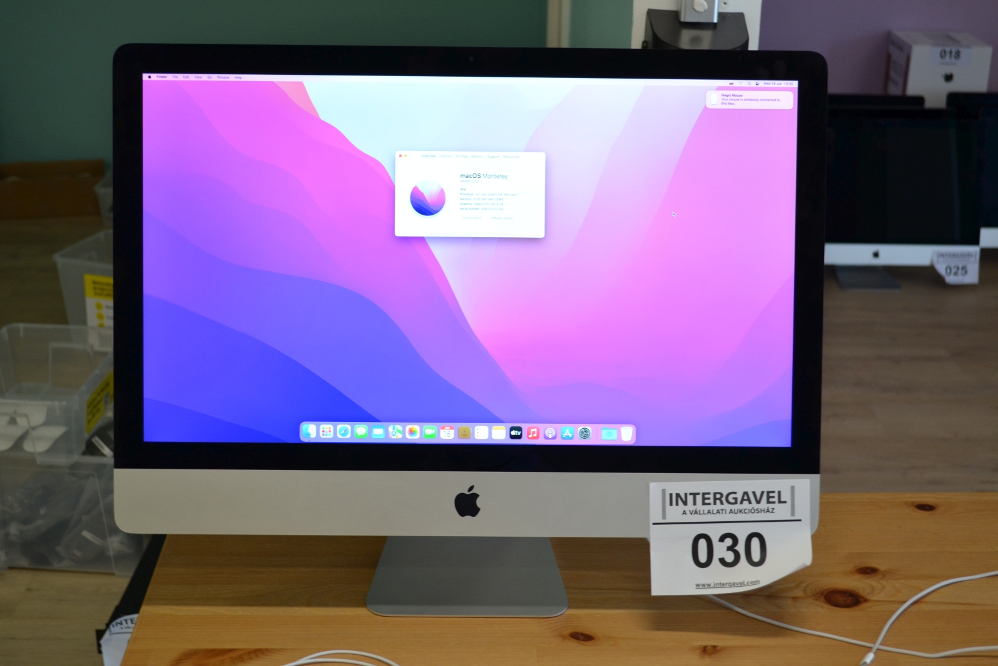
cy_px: 333
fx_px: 1414
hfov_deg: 38.9
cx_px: 499
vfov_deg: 26.5
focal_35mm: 51
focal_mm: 34
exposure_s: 1/30
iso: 400
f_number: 5
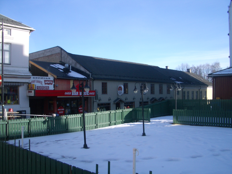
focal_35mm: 35
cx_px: 116
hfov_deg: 52.6
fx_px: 235
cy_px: 87
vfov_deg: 40.7
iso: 50
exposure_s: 1/250
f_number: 4.3
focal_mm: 5.8
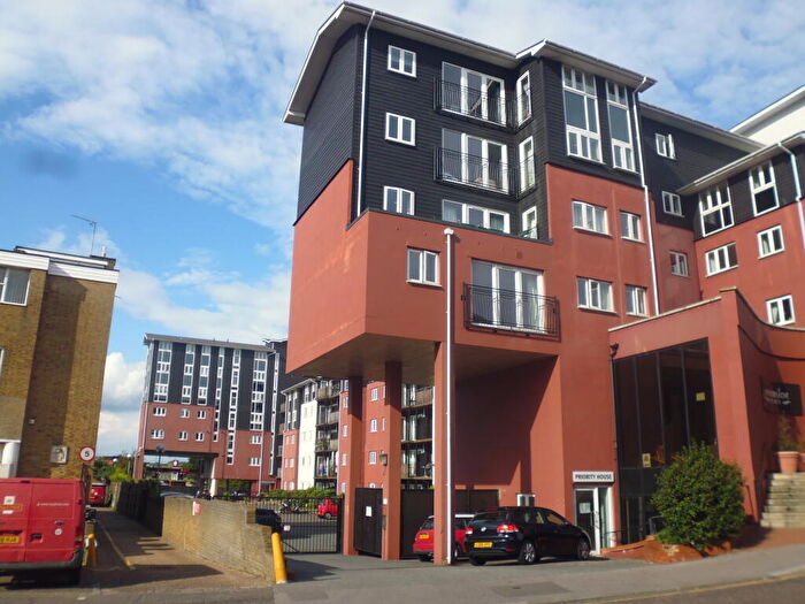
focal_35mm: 32
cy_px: 302
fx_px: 744
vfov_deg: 44.2
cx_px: 402
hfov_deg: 56.8
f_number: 10
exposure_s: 1/100
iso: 100
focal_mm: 5.6
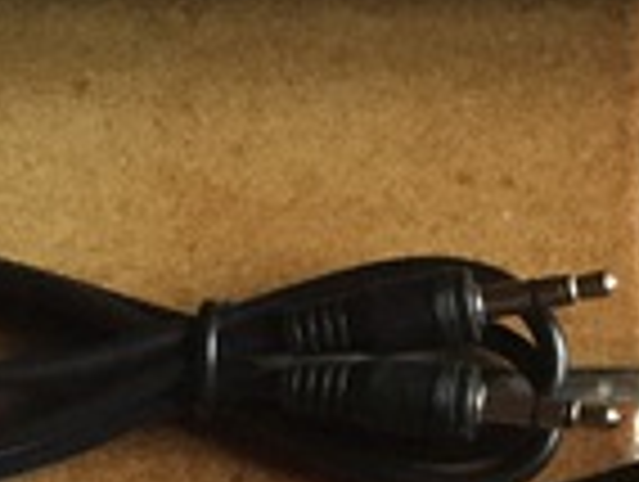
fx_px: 3014
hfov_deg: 11.8
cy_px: 703
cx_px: 828
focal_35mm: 163
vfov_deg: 8.9
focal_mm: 4.15
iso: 250
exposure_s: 1/25
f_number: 2.2
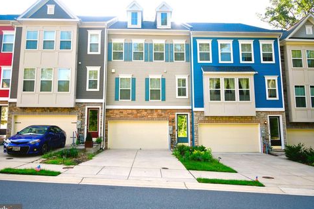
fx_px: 201
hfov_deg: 76.1
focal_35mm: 23
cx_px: 151
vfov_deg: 55.1
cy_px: 106
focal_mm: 15
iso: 50
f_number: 5.3
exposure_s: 1/60
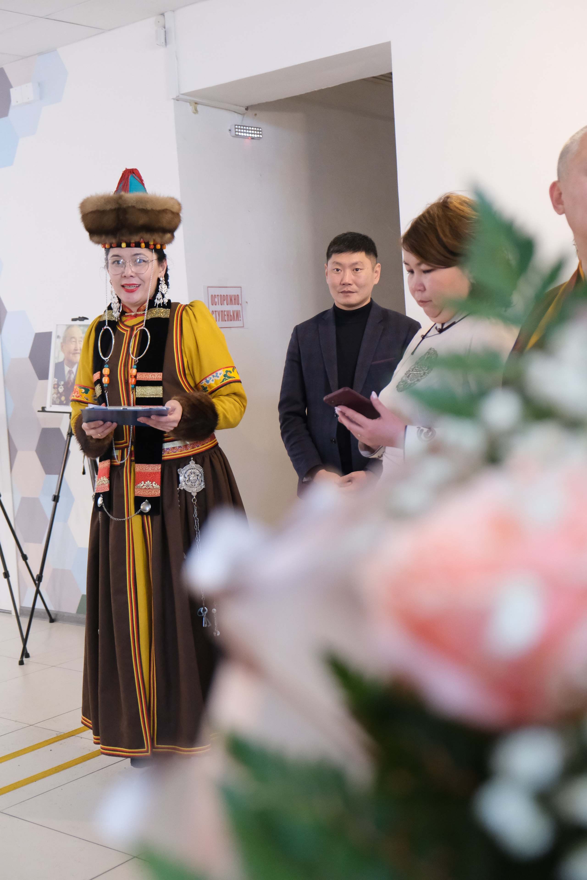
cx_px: 294
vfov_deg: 43.6
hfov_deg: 29.9
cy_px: 440
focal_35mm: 45
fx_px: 1101
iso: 3200
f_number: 3.6
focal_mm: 30.2
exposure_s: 1/100
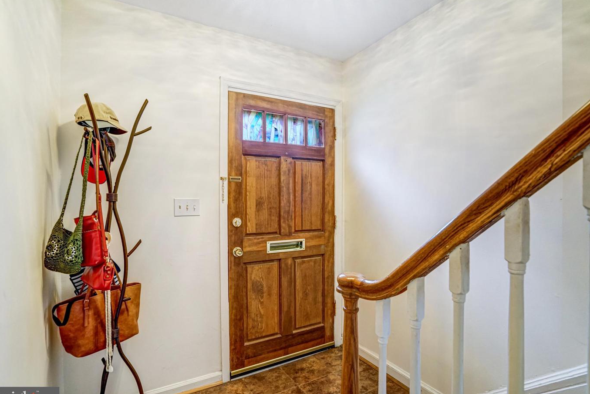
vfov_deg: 70.5
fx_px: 279
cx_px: 305
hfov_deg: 93.2
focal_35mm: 17
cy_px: 200
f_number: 8
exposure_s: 1/15
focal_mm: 16
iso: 1250
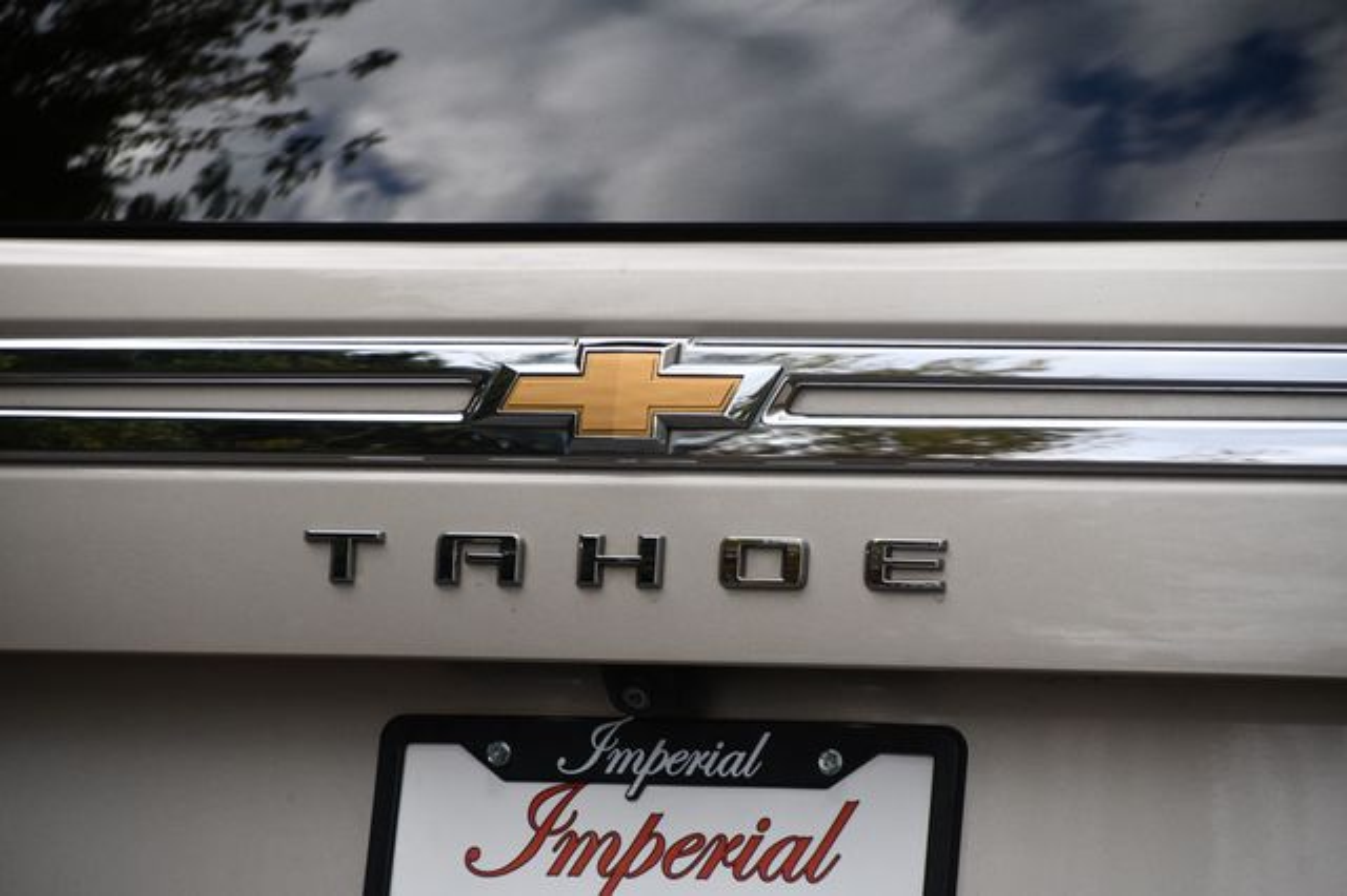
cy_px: 448
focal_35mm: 262
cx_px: 674
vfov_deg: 5.2
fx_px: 9798
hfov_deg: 7.9
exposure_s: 1/500
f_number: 5.6
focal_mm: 175
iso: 360
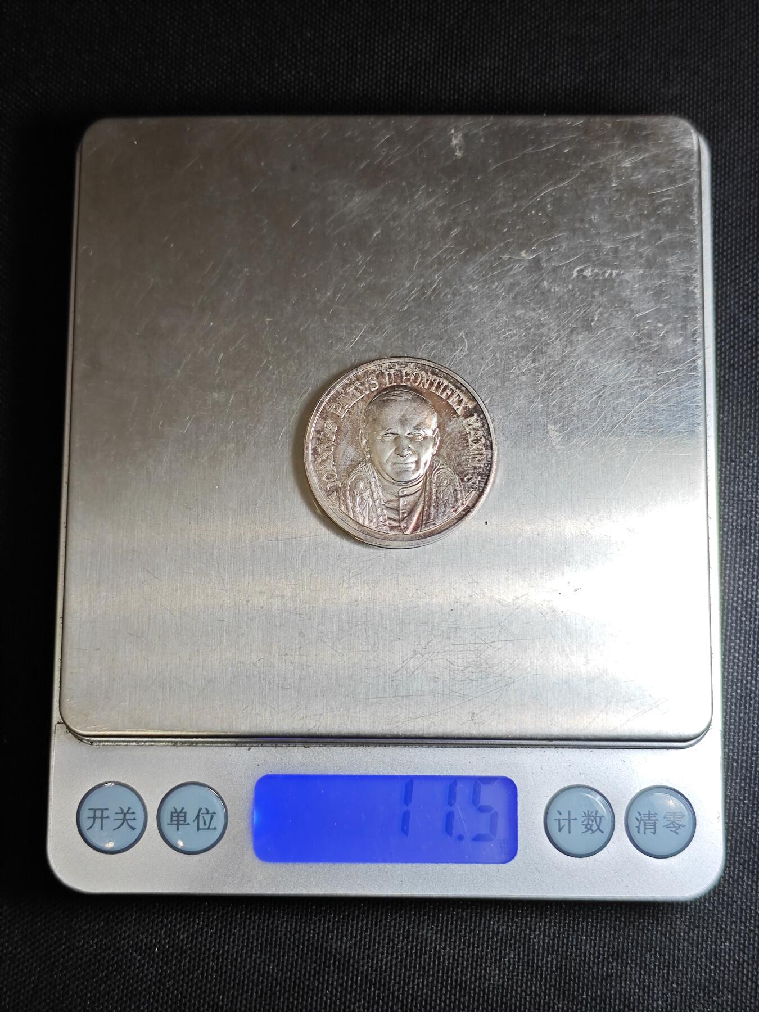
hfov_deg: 29.7
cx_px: 380
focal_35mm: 49
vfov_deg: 38.9
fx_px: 1433
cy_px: 506
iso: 64
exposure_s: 1/100
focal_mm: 5.84
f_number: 1.6
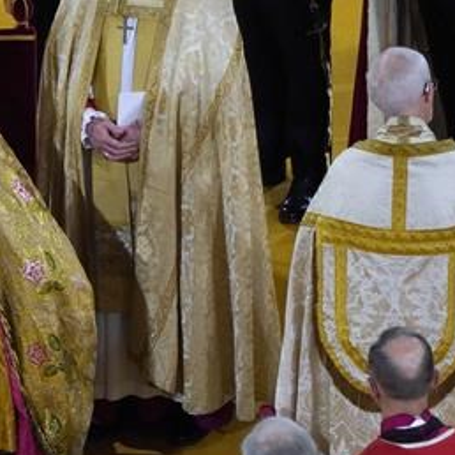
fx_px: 11406
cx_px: -79
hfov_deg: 2.3
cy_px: 183
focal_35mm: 767
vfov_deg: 2.3
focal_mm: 358
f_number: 5.6
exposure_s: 1/250
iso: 8000
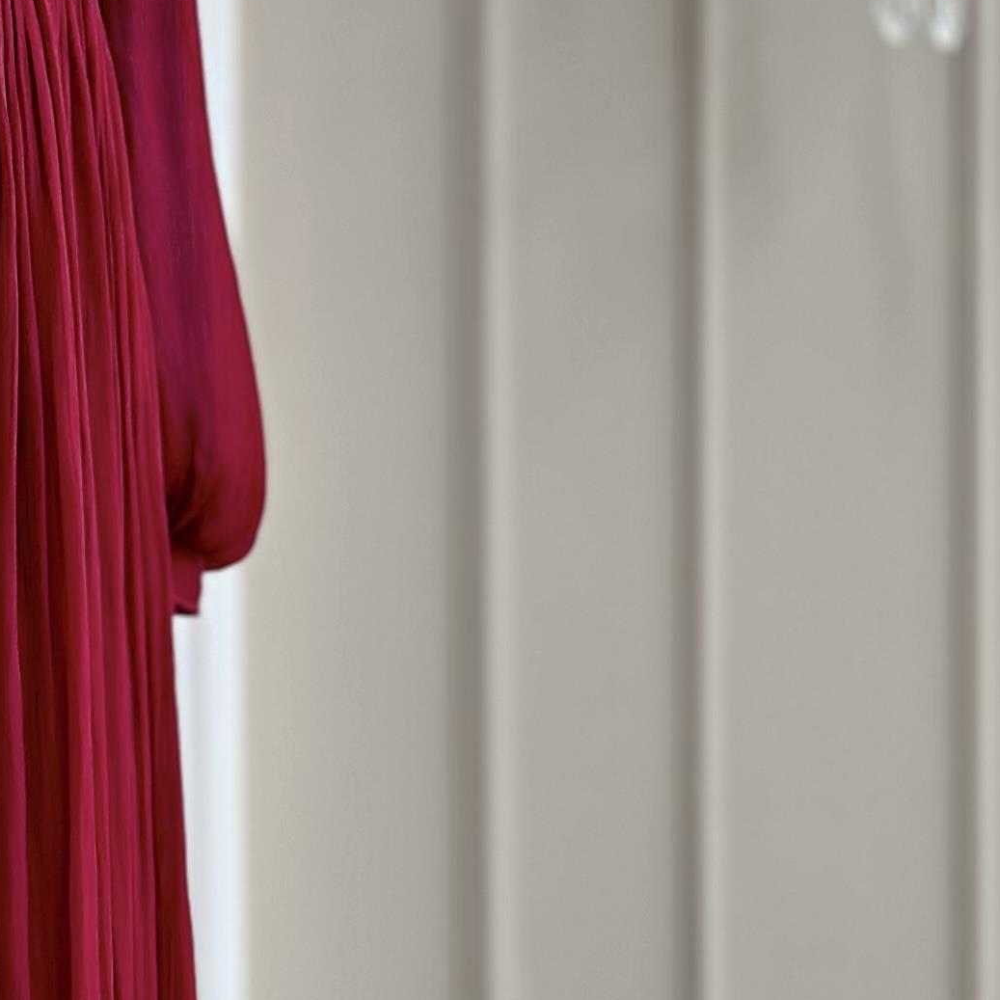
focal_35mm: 165
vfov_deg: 10.6
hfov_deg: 10.4
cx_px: -268
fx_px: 5393
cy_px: 711
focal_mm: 6.86
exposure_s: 1/229
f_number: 1.78
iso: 80
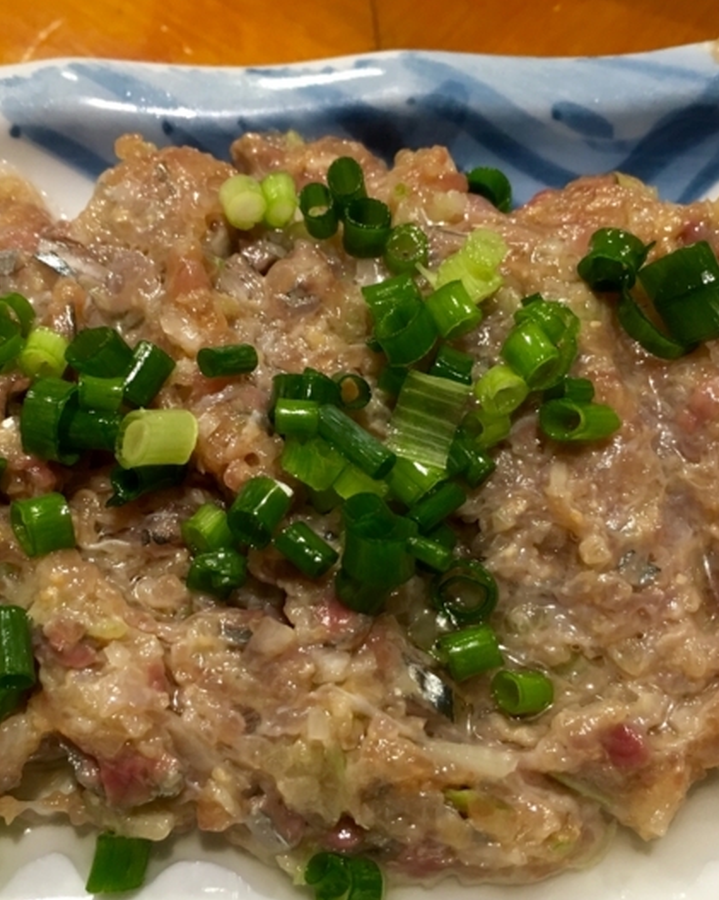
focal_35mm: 43
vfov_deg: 42.9
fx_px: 1145
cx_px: 294
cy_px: 487
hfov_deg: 34.8
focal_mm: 4.15
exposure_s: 1/30
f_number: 2.2
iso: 100
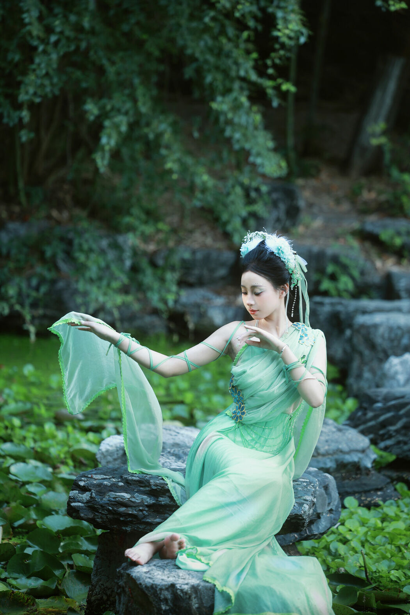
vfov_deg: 14.1
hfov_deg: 9.4
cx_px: 205
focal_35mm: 146
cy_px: 308
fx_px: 2494
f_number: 2.8
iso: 160
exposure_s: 1/125
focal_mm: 147
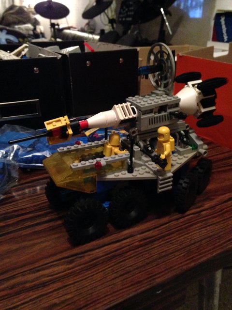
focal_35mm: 33
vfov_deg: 55.4
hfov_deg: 42.9
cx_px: 116
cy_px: 155
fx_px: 295
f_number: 2.4
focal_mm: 4.12
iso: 800
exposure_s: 1/15
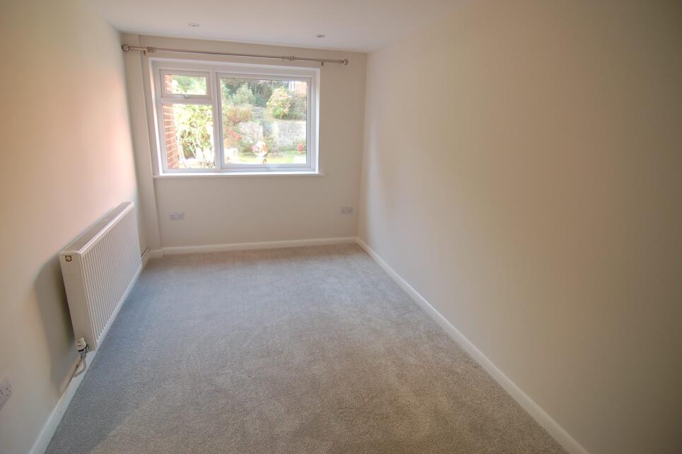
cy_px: 214
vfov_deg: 68.6
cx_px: 323
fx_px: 332
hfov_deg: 91.5
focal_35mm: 18
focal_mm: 11
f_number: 2.8
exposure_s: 1/30
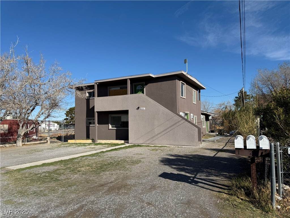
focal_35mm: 24
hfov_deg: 71.6
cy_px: 109
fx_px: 201
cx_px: 145
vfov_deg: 56.8
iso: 80
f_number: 1.78
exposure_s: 1/6711
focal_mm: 6.76
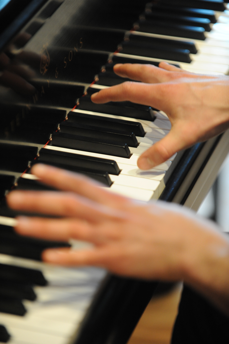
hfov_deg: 10.1
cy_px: 172
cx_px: 114
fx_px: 1290
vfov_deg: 15.2
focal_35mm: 135
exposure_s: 1/400
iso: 3200
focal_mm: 135
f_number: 2.8
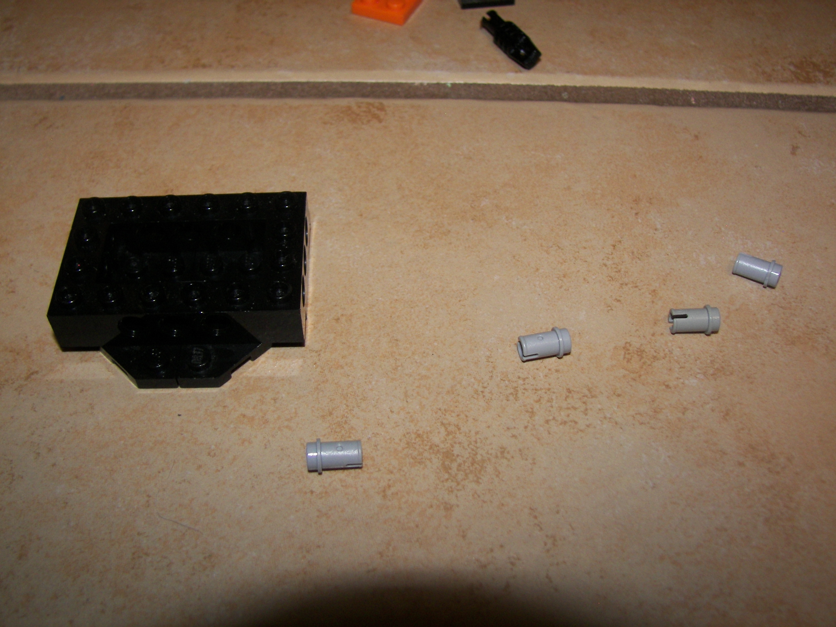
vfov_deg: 39.7
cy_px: 314
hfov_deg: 51.4
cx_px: 418
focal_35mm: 36
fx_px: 869
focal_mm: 6
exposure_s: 1/30
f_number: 2.8
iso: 100
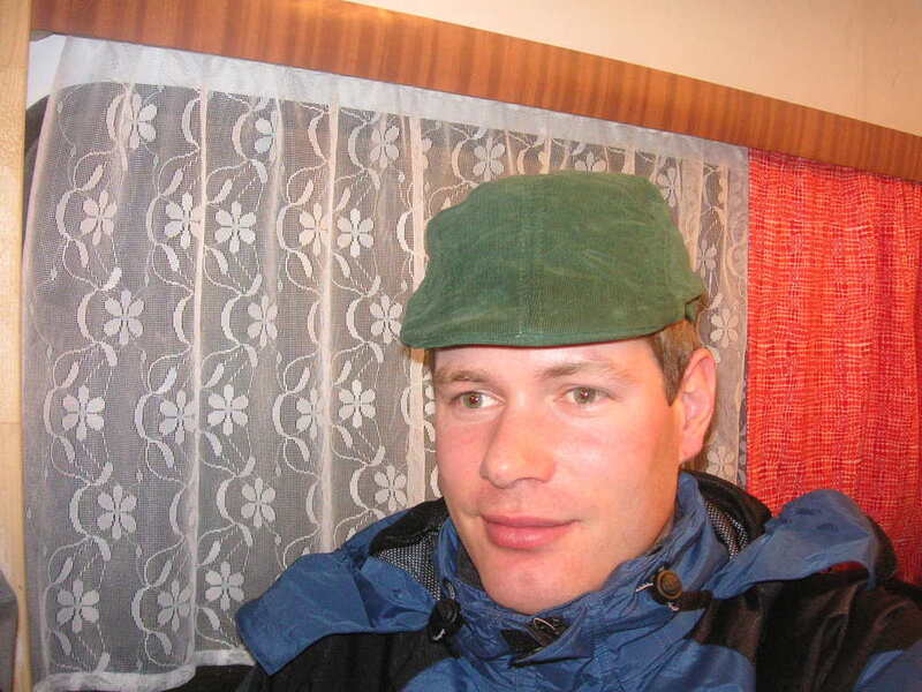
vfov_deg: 38.7
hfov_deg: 50.1
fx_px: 985
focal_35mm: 37
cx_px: 461
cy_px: 346
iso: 160
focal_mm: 6.1
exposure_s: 1/45
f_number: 2.8
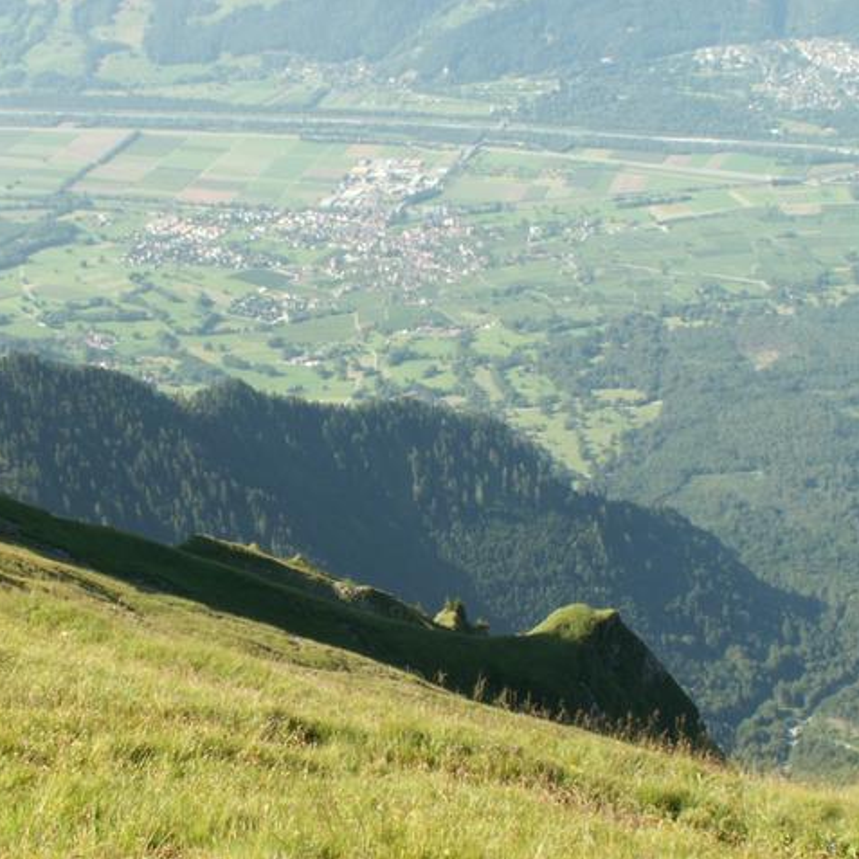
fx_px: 1797
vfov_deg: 26.9
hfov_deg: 26.8
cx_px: 317
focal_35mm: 64
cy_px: 429
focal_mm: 9.06
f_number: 8
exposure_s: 1/50
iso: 50
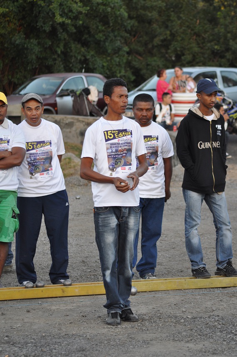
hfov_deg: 9.1
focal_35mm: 150
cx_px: 118
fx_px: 1485
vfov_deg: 13.7
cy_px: 178
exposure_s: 1/250
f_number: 4
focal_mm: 100
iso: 640
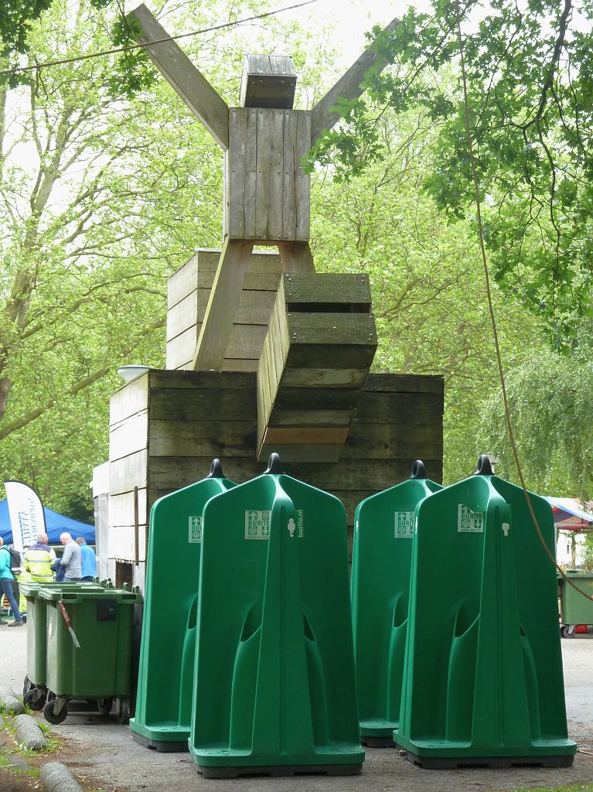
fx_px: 2195
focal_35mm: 96
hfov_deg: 15.4
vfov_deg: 20.4
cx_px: 296
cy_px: 396
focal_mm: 15.8
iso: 160
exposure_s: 1/50
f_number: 4.3
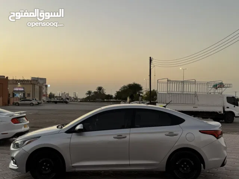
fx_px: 166
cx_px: 120
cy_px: 90
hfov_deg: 71.6
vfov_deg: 56.8
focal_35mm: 24
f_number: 1.78
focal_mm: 6.76
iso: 64
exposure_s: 1/140
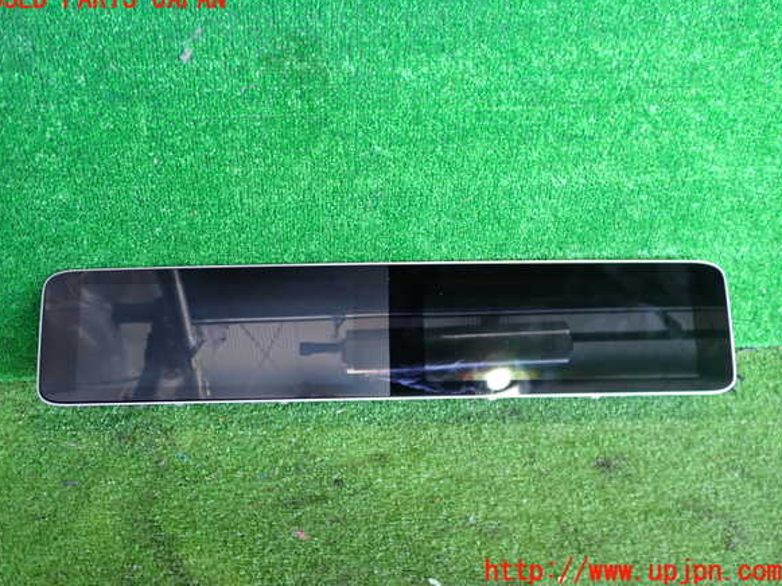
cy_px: 286
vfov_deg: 45.4
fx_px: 700
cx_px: 385
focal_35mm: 31
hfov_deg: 58.4
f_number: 2.3
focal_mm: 5.4
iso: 200
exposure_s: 1/30
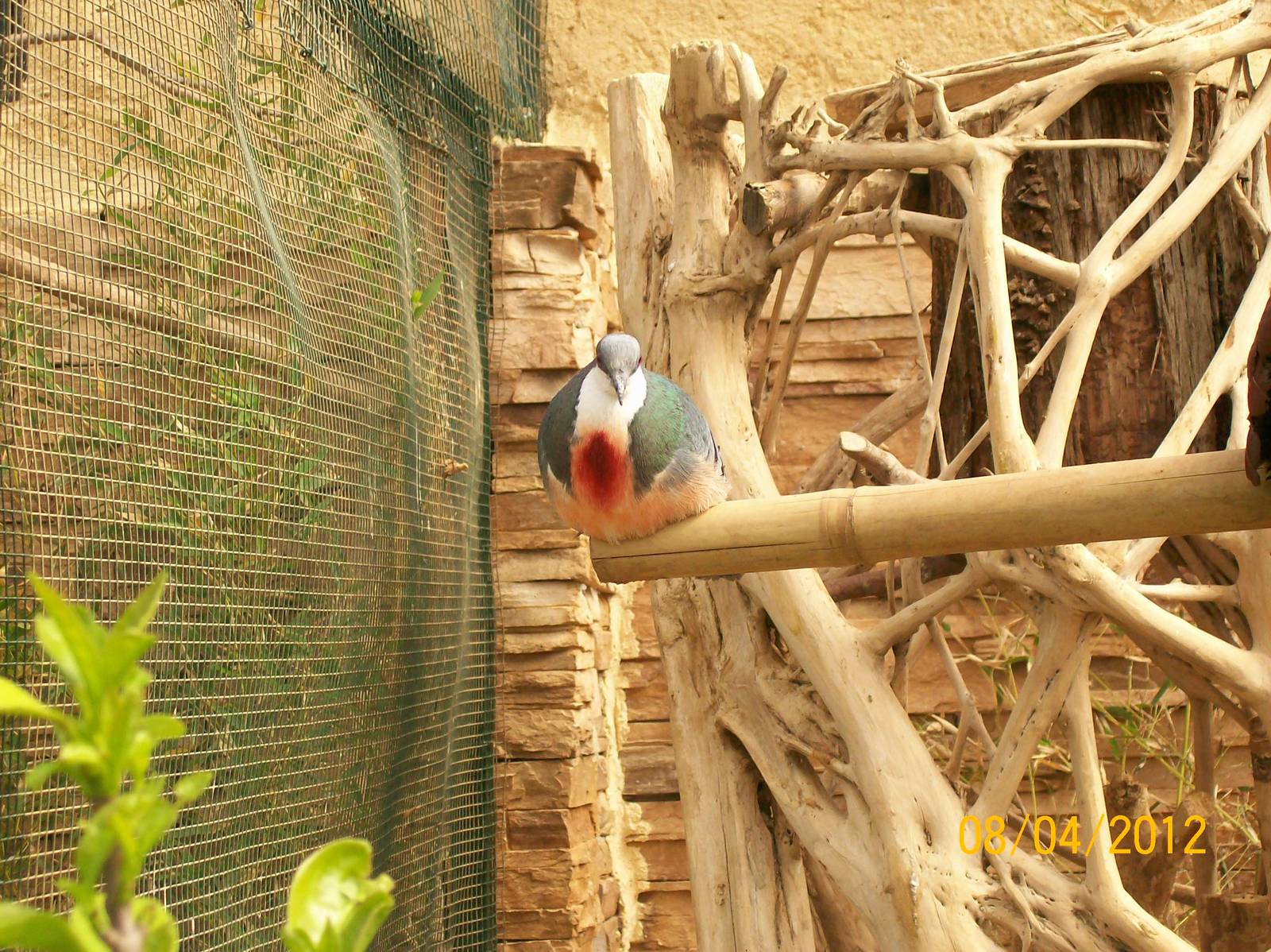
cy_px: 476
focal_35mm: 87
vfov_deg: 17.0
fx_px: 3192
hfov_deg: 22.5
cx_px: 636
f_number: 4.3
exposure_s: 1/168
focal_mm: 14.3
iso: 80
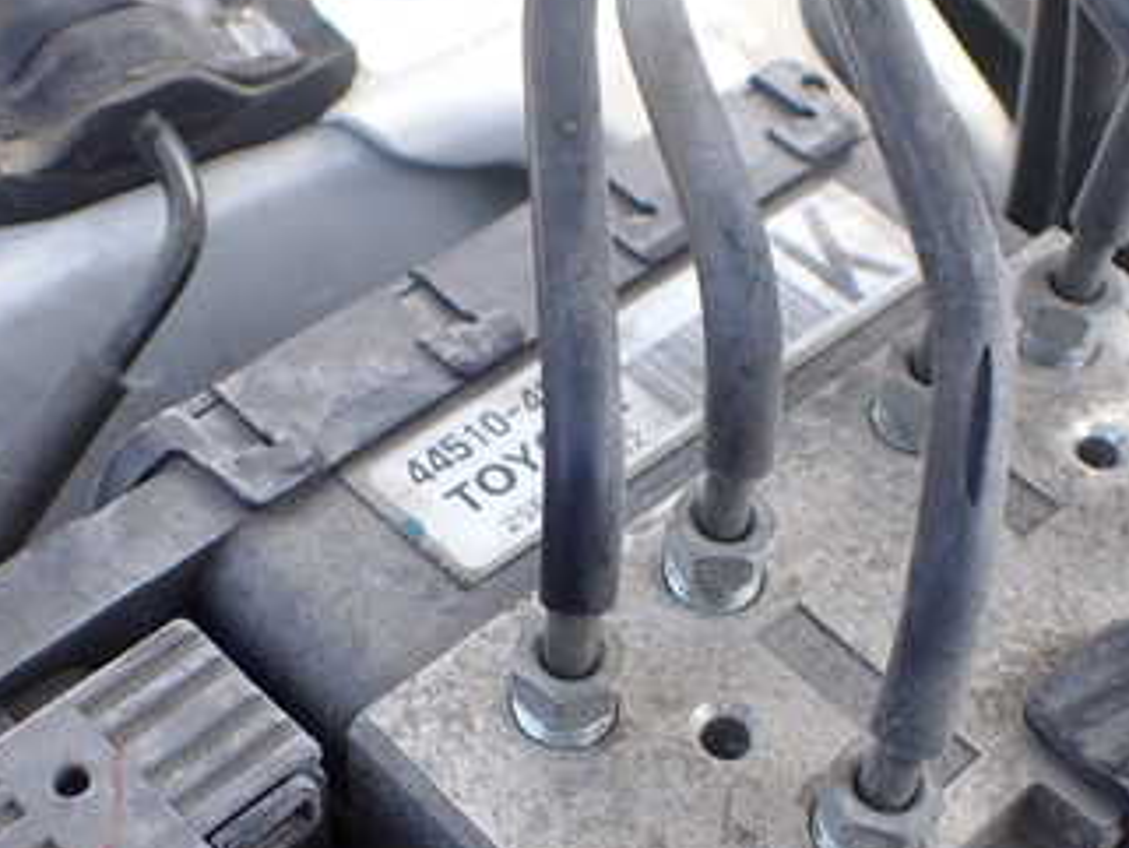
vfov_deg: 25.7
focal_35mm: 56
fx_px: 1827
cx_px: 563
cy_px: 679
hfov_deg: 34.3
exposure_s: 1/125
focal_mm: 5.4
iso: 100
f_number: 2.3
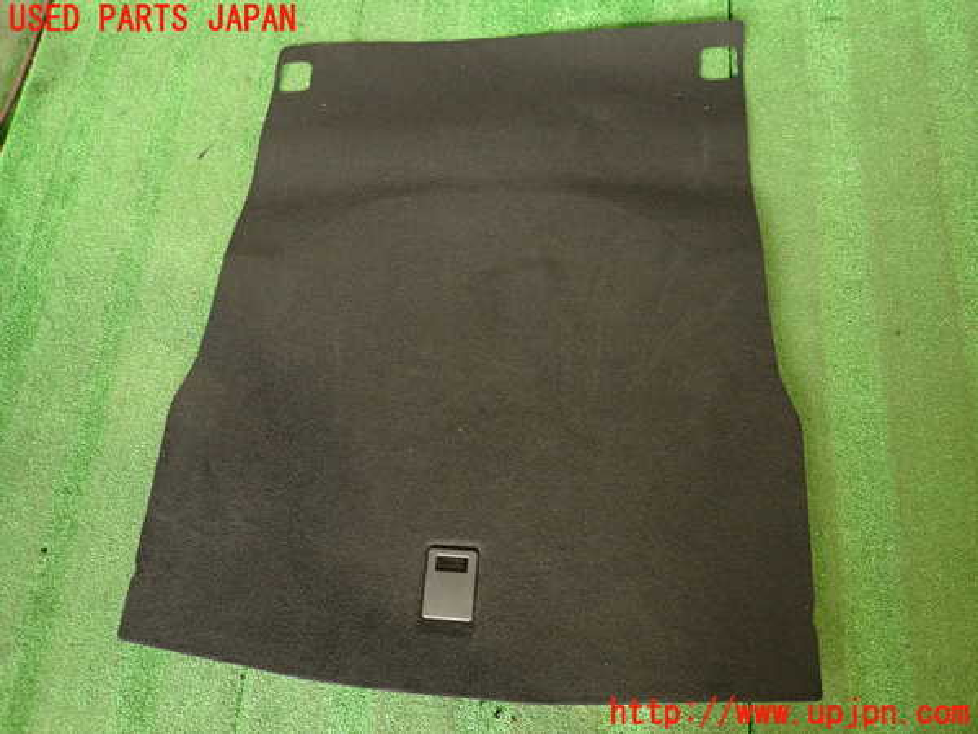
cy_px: 367
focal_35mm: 25
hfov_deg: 69.4
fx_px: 706
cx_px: 489
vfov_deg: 54.9
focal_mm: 4.5
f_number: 2
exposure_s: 1/30
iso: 400
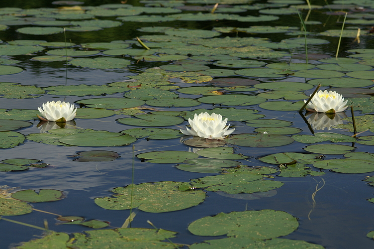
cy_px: 124
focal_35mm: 158
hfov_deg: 13.1
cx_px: 187
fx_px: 1635
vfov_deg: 8.7
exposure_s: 1/300
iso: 100
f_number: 11
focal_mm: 105
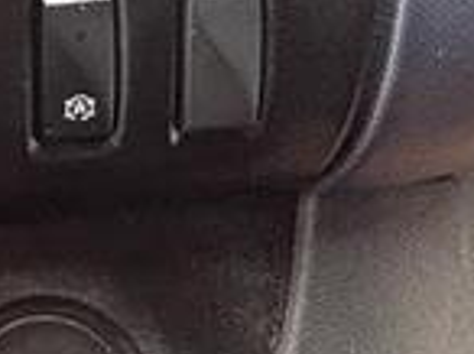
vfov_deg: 16.9
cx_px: -536
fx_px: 1176
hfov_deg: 16.2
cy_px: 42
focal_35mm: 86
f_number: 2.2
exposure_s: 1/50
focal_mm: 2.22
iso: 800
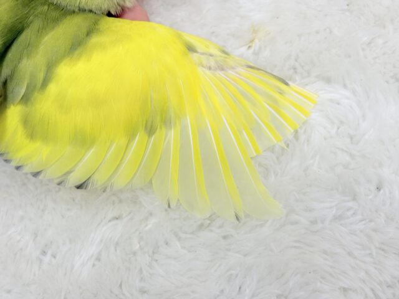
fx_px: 599
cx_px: 200
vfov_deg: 28.0
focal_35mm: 52
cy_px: 150
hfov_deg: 36.8
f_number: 1.6
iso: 32
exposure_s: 1/50
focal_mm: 5.96
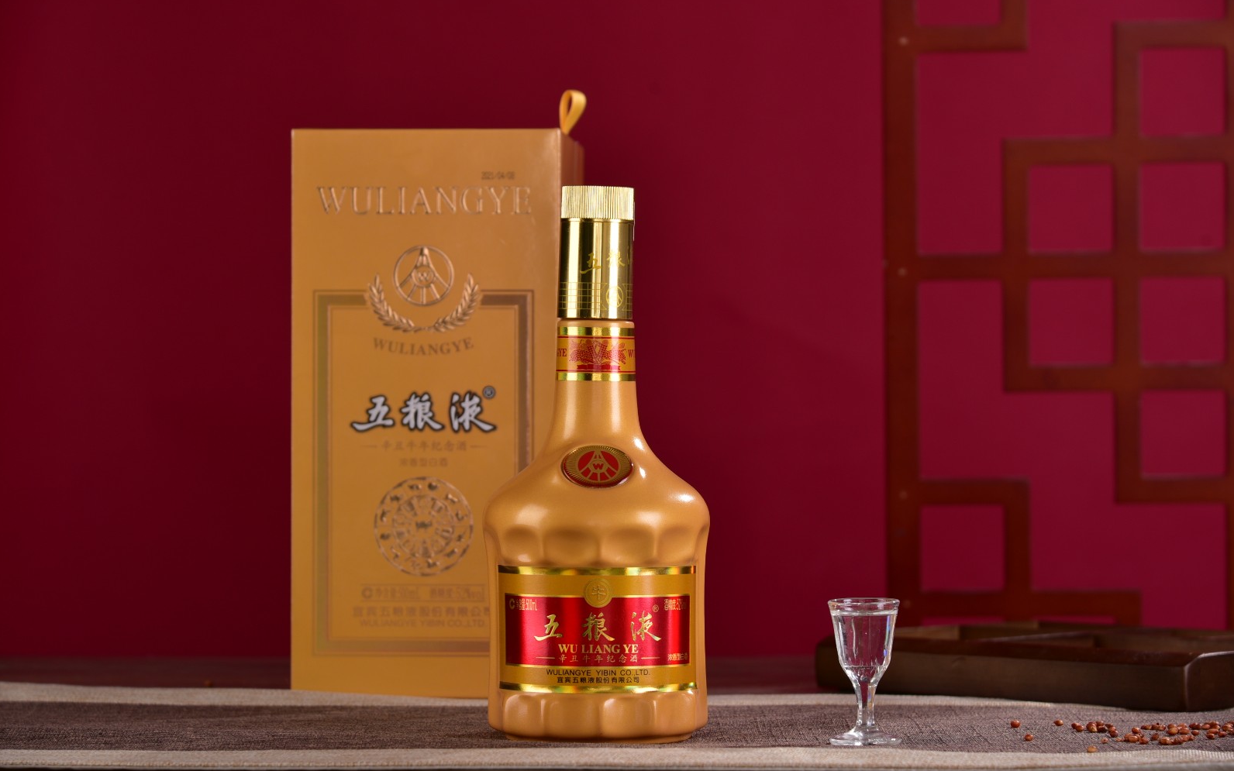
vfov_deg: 10.7
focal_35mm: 123
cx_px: 617
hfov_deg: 17.0
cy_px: 380
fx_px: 4137
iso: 100
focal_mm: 120
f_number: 6.3
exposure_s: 1/125
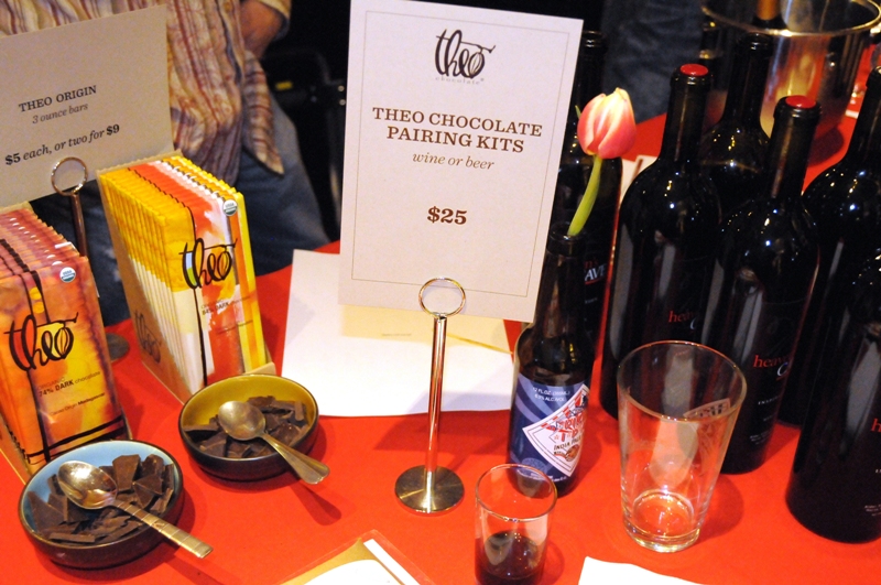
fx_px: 990
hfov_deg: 48.0
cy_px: 292
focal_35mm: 40
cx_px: 440
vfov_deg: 32.9
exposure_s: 1/30
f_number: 4
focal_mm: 27
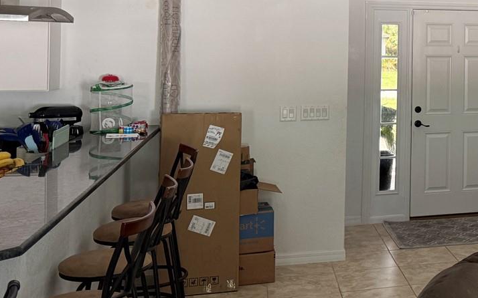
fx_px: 742
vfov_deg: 22.2
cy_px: 25
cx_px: 520
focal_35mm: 57
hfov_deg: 31.8
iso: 200
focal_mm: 6.76
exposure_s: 1/77
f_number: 1.78
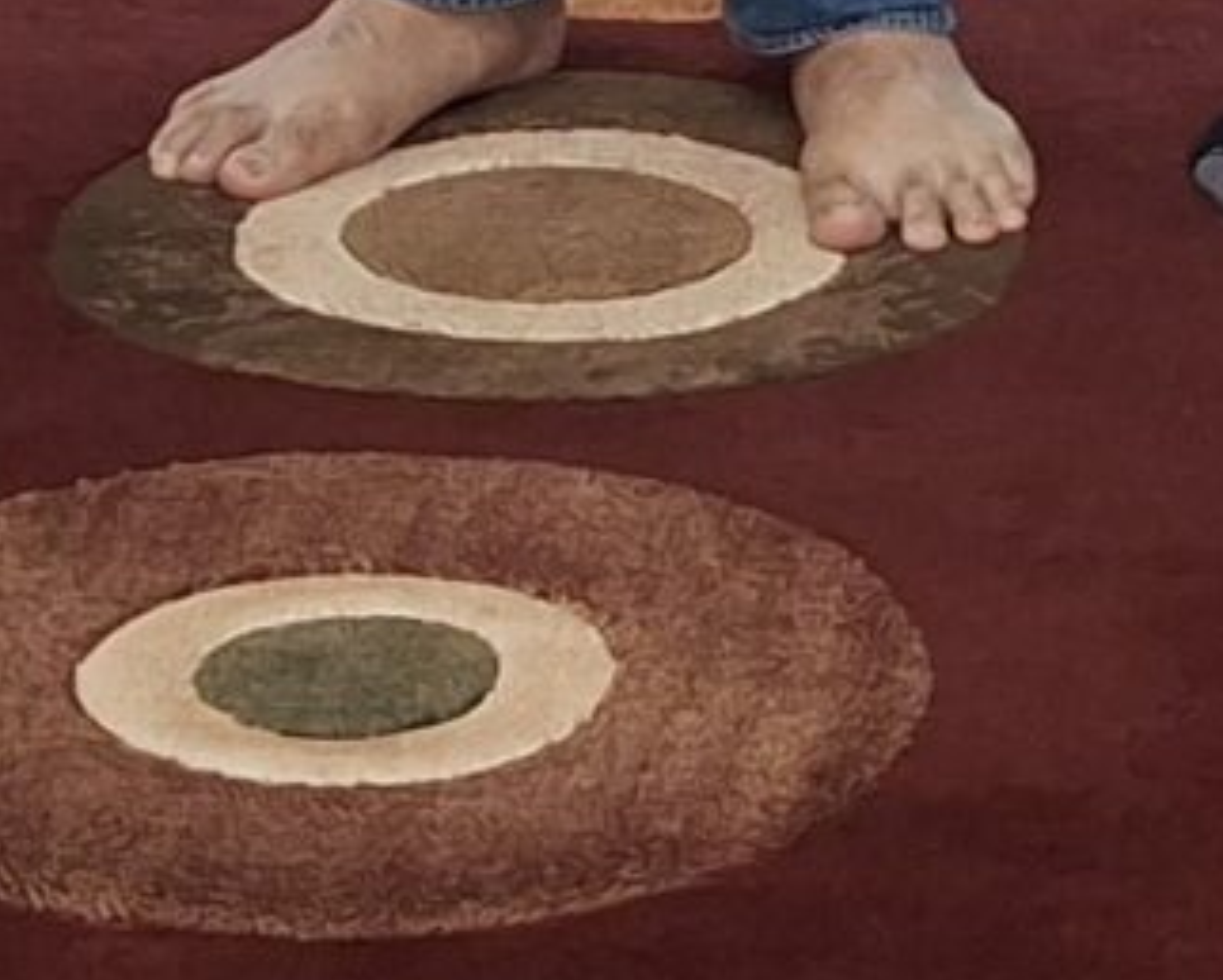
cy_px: -1622
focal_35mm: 194
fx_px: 7026
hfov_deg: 9.9
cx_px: 1120
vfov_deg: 7.3
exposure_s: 1/50
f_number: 1.8
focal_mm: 4.69
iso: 250
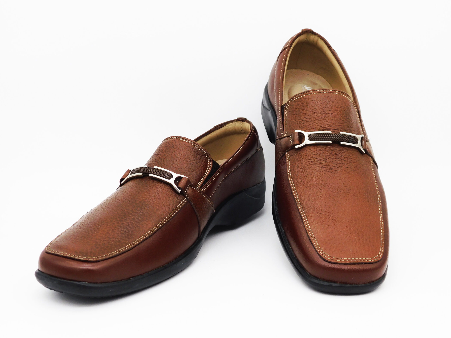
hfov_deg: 42.1
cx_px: 226
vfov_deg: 32.2
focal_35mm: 45
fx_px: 586
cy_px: 169
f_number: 3.7
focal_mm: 8
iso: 125
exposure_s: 1/320
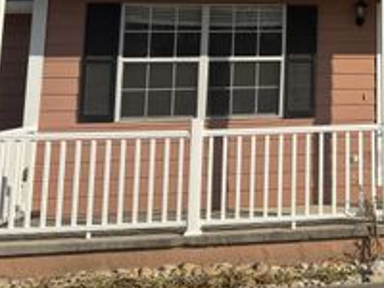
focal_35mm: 60
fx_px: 666
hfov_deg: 29.1
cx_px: 420
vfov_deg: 23.2
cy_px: -16
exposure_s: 1/3802
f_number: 1.78
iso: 80
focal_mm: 6.76
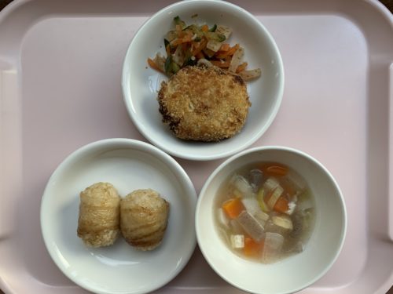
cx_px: 196
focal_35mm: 26
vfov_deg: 53.1
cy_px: 147
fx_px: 295
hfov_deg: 67.3
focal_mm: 4.25
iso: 50
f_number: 1.8
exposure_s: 1/121
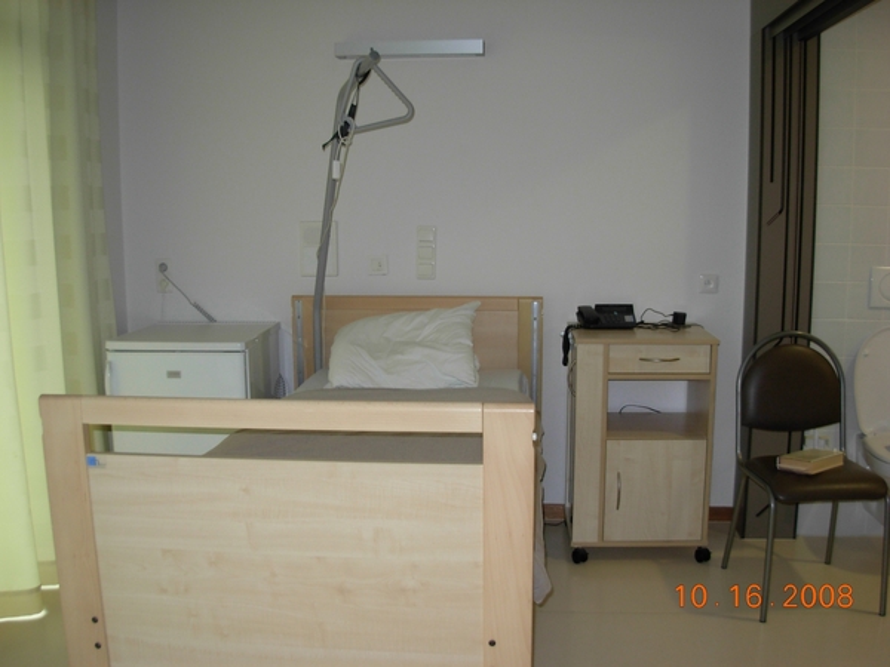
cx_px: 445
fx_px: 977
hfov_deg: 49.0
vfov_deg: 37.7
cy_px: 334
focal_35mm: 38
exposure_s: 1/22.6
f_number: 2.9
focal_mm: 6.3
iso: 79
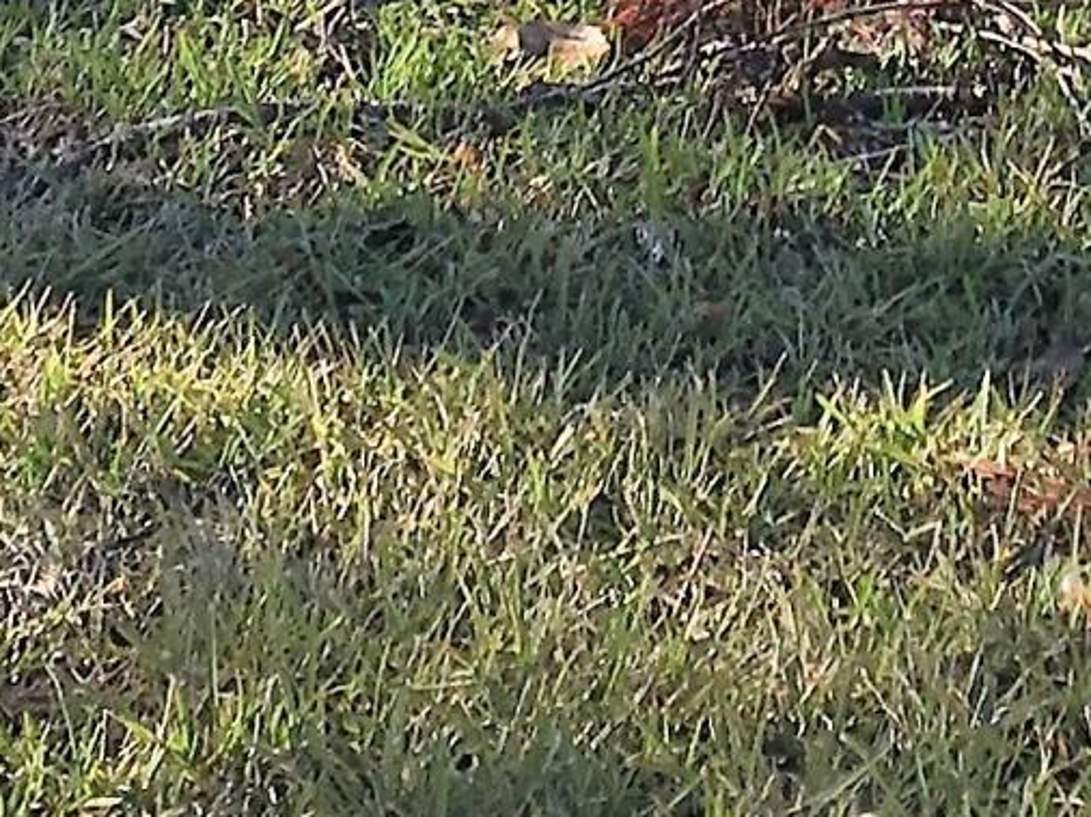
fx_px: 5418
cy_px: -1305
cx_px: 740
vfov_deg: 7.8
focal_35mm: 172
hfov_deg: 11.5
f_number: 2.2
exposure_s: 1/986
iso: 25
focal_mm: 4.15
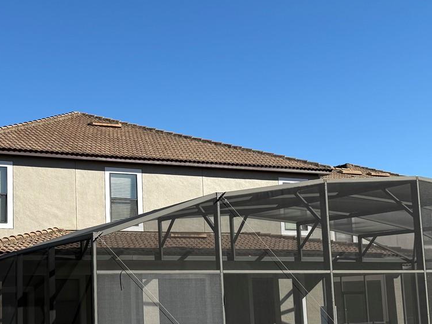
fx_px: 637
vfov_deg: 28.4
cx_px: 69
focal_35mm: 51
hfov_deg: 35.9
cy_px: 213
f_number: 1.78
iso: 80
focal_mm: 6.76
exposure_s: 1/3584
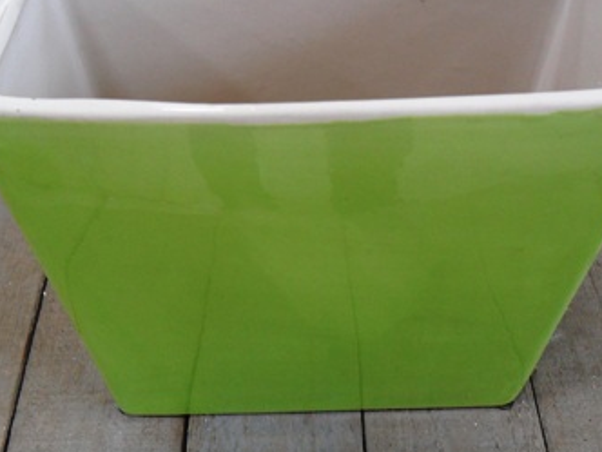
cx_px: 301
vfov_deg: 36.6
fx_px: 678
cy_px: 163
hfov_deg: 47.9
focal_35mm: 39
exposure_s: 1/45
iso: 120
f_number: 3.5
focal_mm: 4.9
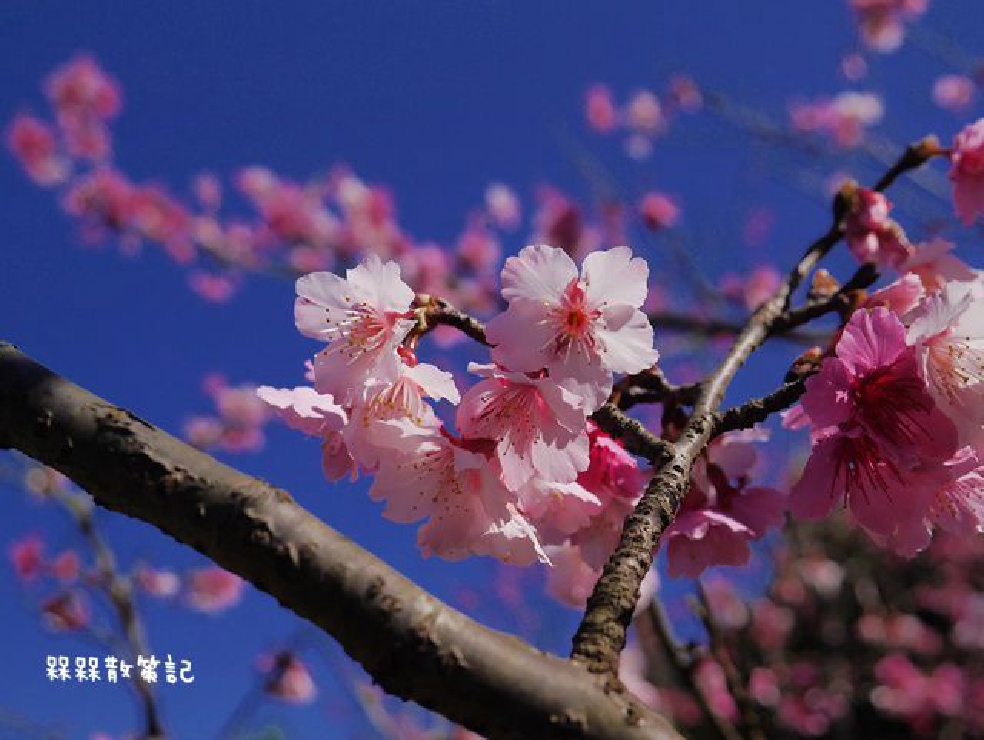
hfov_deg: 42.9
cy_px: 370
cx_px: 492
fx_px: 1252
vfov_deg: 32.9
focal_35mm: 44
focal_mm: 22
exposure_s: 1/2500
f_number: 4.7
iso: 160
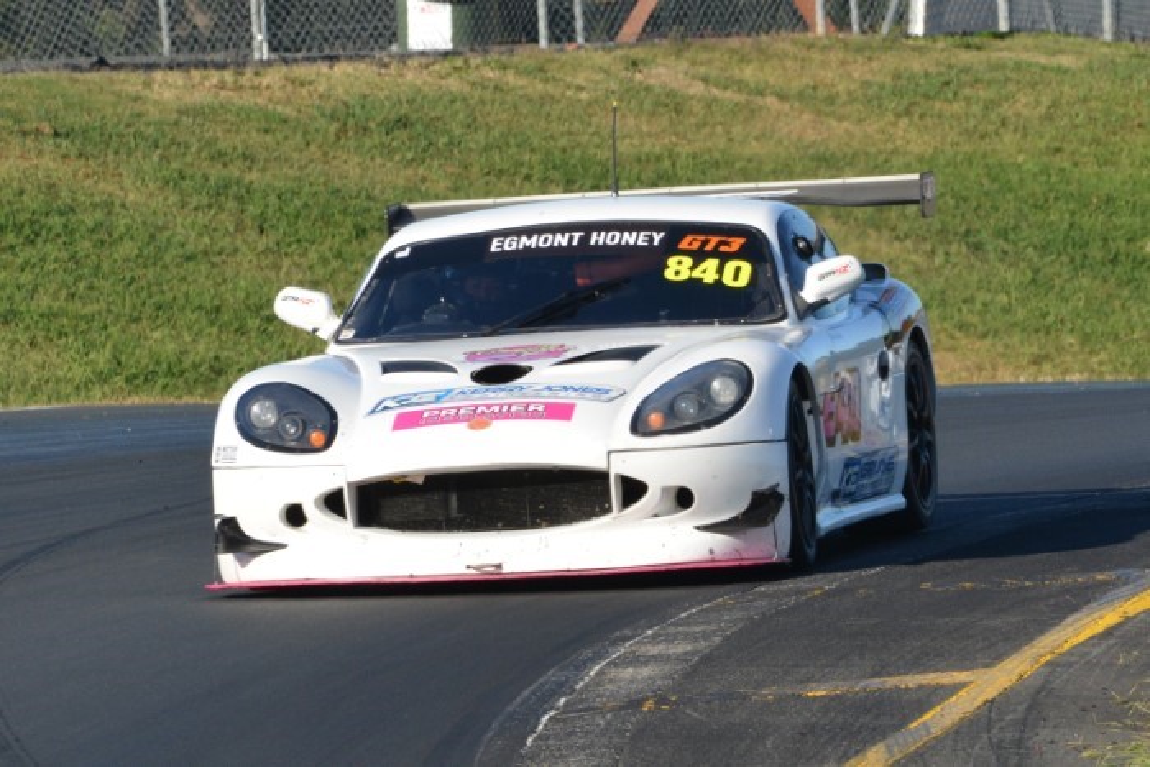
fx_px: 17252
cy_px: 384
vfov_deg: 2.5
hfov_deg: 3.8
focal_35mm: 540
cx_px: 575
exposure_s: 1/1000
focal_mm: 360
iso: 640
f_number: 10
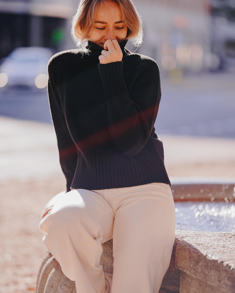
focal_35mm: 96
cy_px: 134
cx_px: 117
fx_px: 835
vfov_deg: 20.0
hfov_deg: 16.0
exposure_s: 1/4000
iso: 160
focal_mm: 85
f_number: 1.4
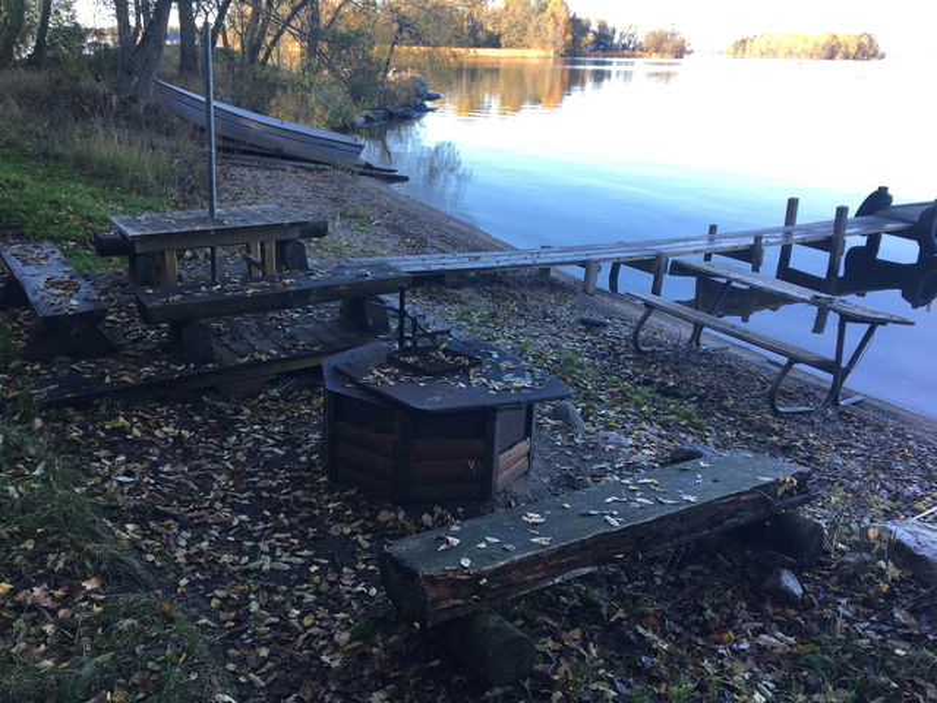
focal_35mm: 29
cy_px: 352
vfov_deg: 48.2
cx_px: 468
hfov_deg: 61.7
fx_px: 785
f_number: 2.2
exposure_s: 1/190
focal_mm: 4.15
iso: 25
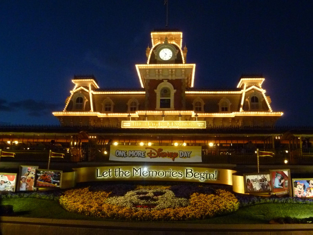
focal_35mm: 34
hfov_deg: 54.0
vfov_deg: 41.8
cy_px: 118
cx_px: 156
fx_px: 307
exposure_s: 1/10
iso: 800
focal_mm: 6.1
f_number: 3.6
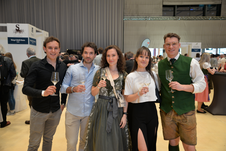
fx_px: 201
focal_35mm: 32
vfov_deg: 41.1
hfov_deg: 58.7
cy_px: 76
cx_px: 113
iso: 900
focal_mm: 32
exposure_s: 1/30
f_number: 4
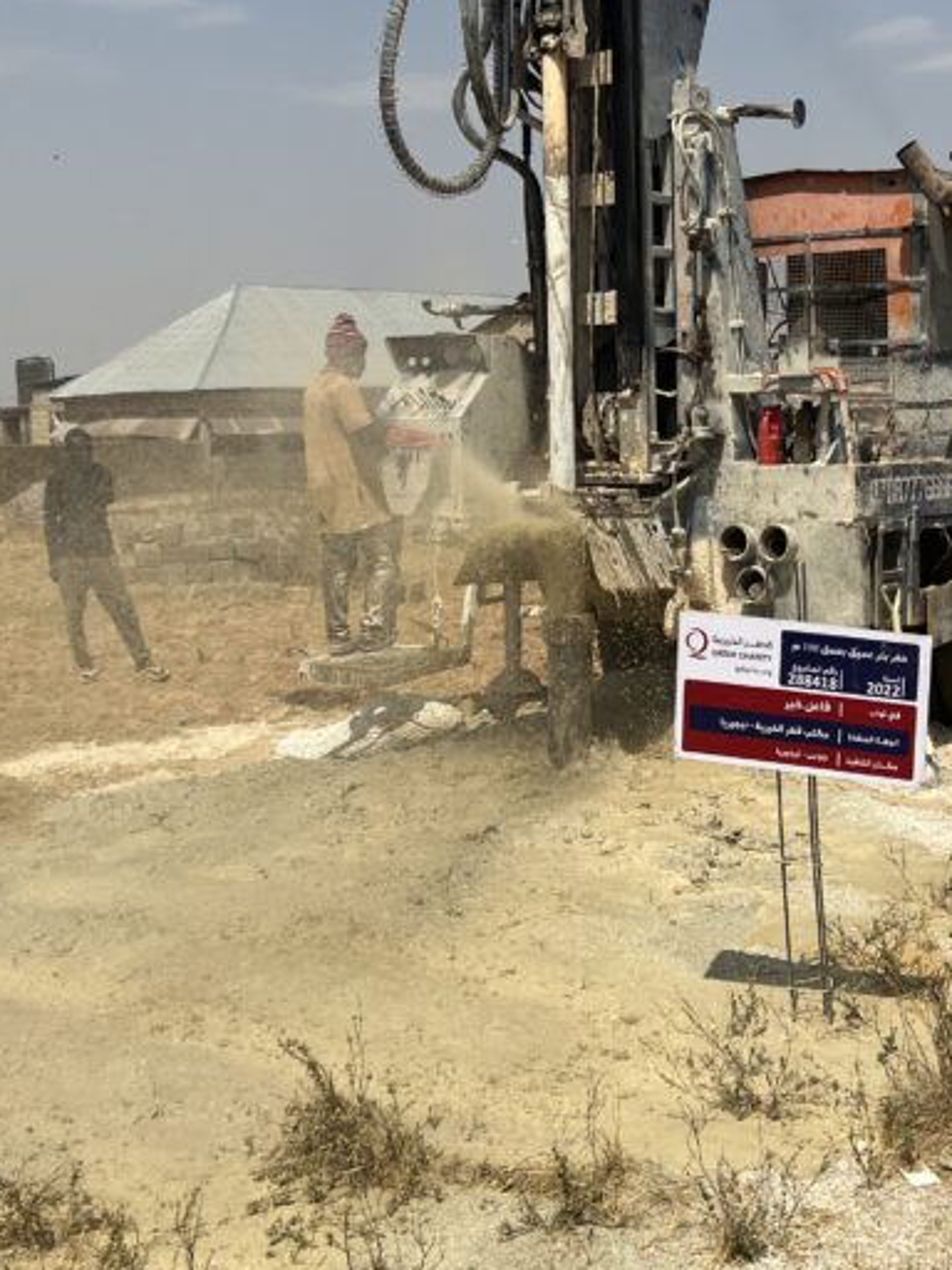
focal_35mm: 52
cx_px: 704
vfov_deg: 36.5
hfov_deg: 27.7
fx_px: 1907
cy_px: 446
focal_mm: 5.7
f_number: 1.5
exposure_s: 1/8000
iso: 50
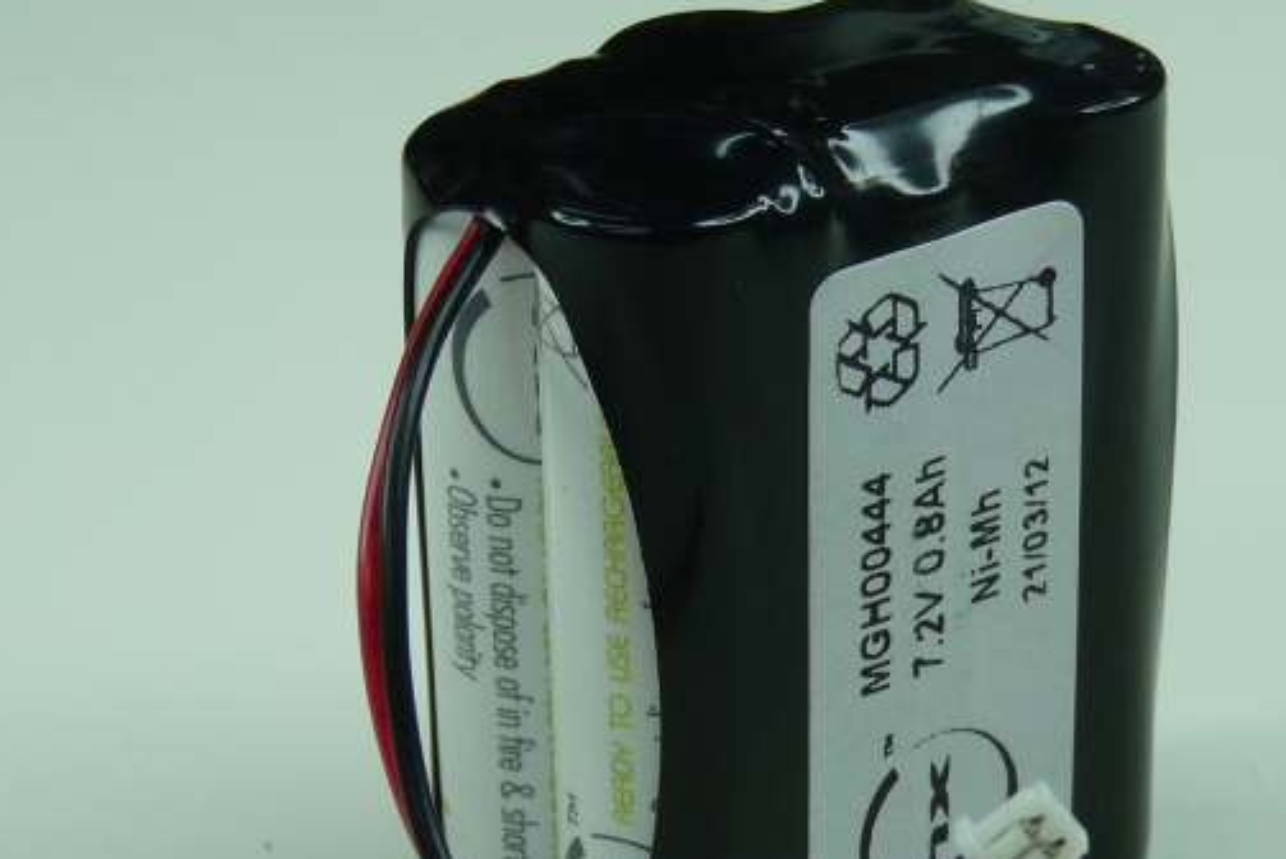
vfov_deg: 11.5
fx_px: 4253
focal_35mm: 119
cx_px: 726
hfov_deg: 17.2
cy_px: 527
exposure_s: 1/80
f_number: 3.2
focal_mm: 9
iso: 100
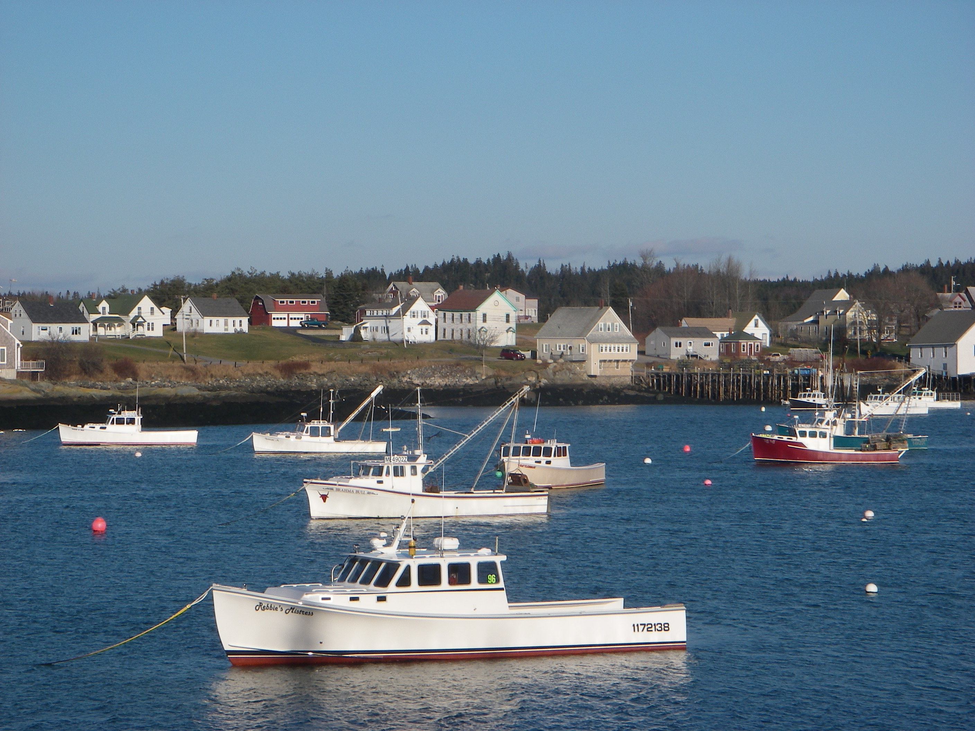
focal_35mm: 114
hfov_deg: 17.3
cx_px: 488
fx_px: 3211
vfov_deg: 13.0
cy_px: 366
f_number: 8
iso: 64
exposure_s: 1/250
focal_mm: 18.9
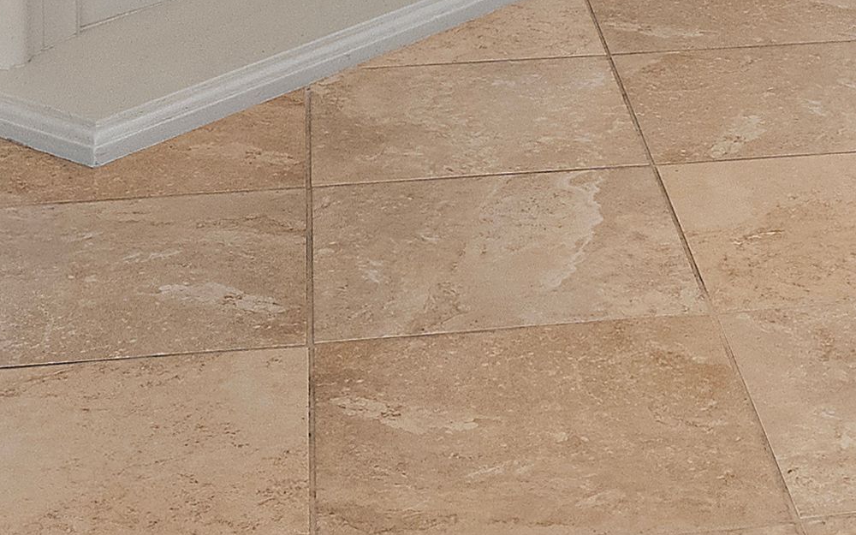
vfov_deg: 11.2
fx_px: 2333
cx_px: 712
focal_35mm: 100
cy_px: -704
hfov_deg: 20.5
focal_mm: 14
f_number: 8
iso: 320
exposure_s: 1/5
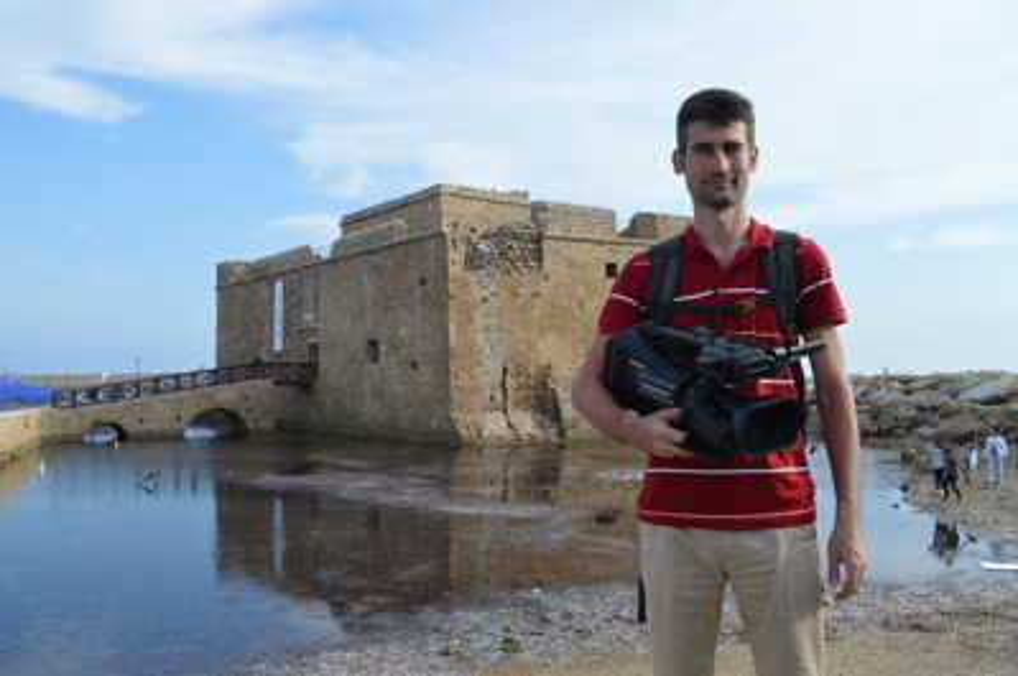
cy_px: 338
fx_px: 847
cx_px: 509
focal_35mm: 30
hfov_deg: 62.0
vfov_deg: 43.5
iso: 200
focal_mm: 20
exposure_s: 1/320
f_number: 9
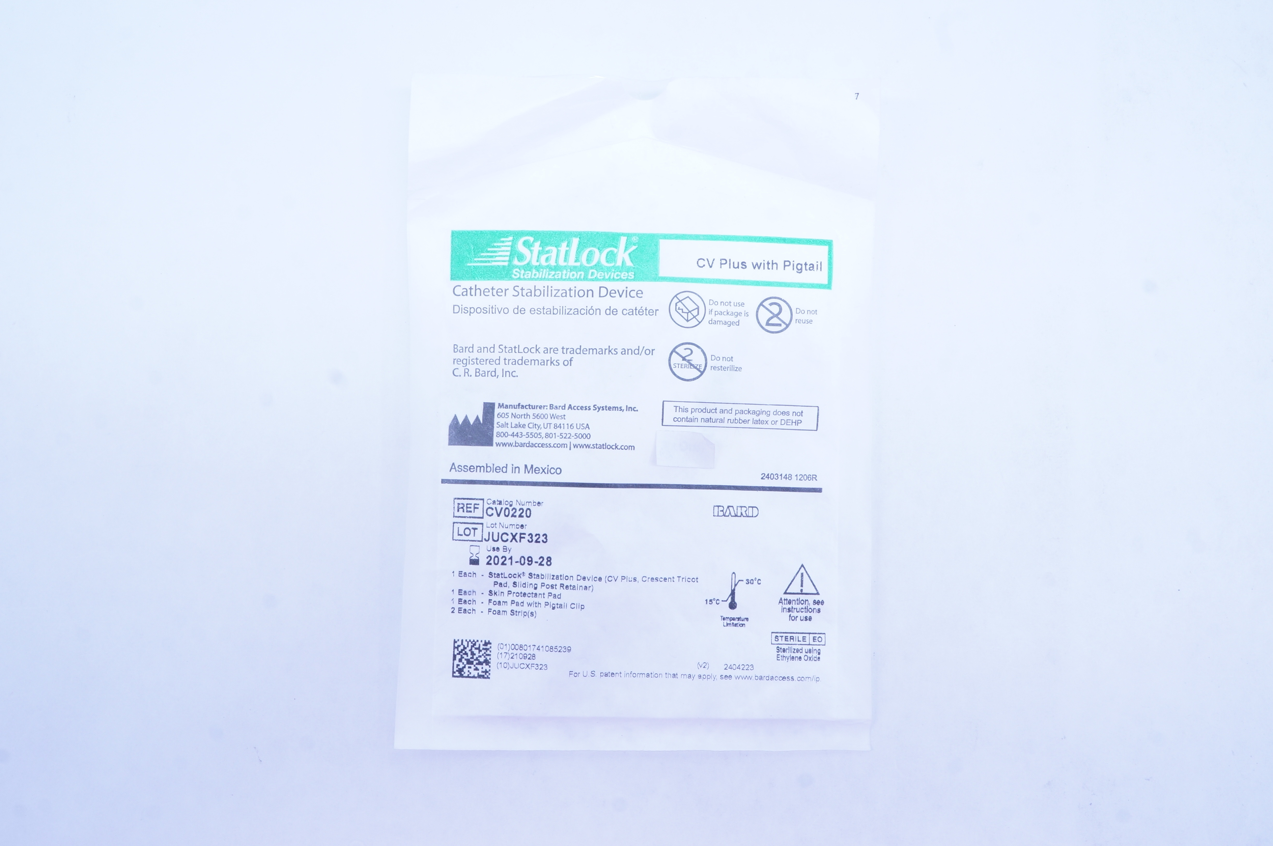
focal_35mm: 33
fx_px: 1166
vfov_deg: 39.9
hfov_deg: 57.3
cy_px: 423
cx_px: 636
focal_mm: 22
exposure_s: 1/13
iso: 400
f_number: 13
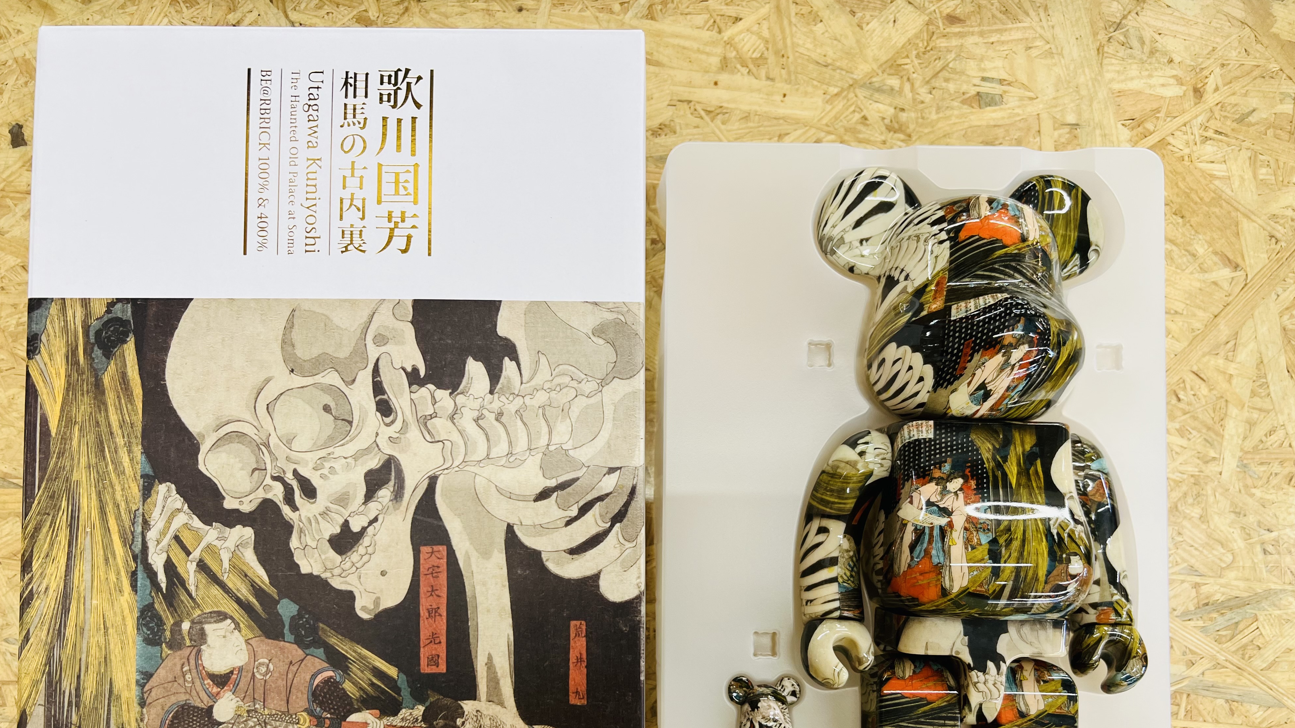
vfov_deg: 39.7
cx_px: 634
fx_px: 996
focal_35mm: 29
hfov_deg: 66.1
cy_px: 488
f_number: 1.5
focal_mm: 5.7
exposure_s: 1/100
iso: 80
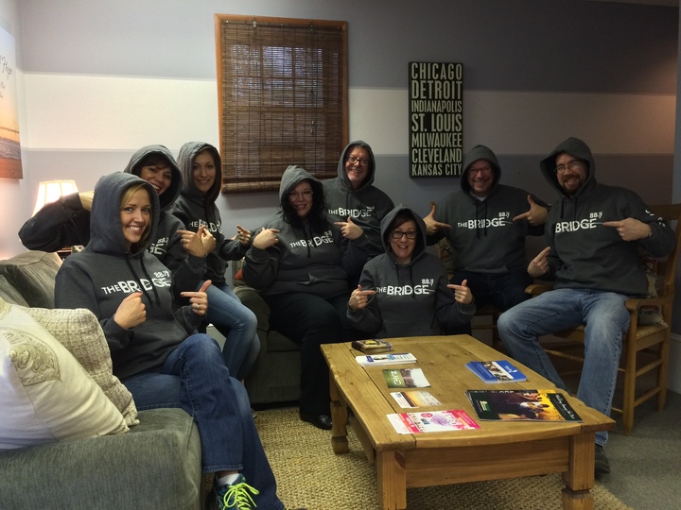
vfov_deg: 48.2
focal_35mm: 29
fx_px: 571
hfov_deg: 61.7
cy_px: 255
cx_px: 340
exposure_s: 1/30
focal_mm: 4.15
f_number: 2.2
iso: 200
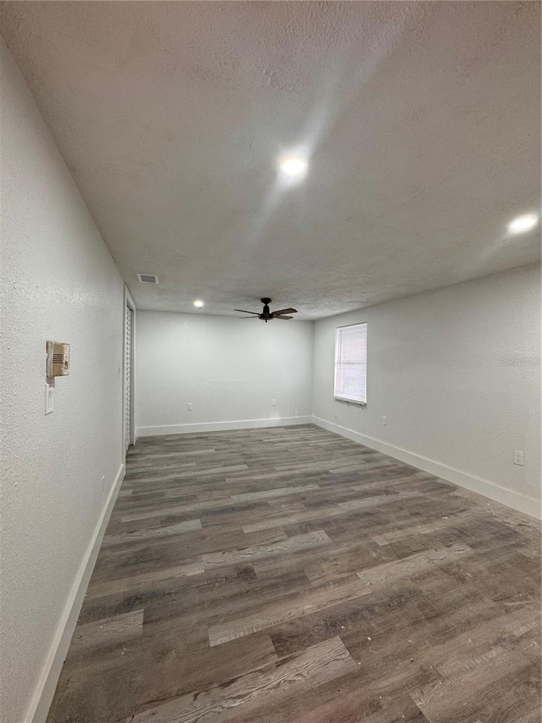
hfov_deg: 85.7
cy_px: 362
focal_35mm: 14
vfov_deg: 102.1
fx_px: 292
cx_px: 271
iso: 160
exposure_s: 1/60
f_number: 2.2
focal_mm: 2.22
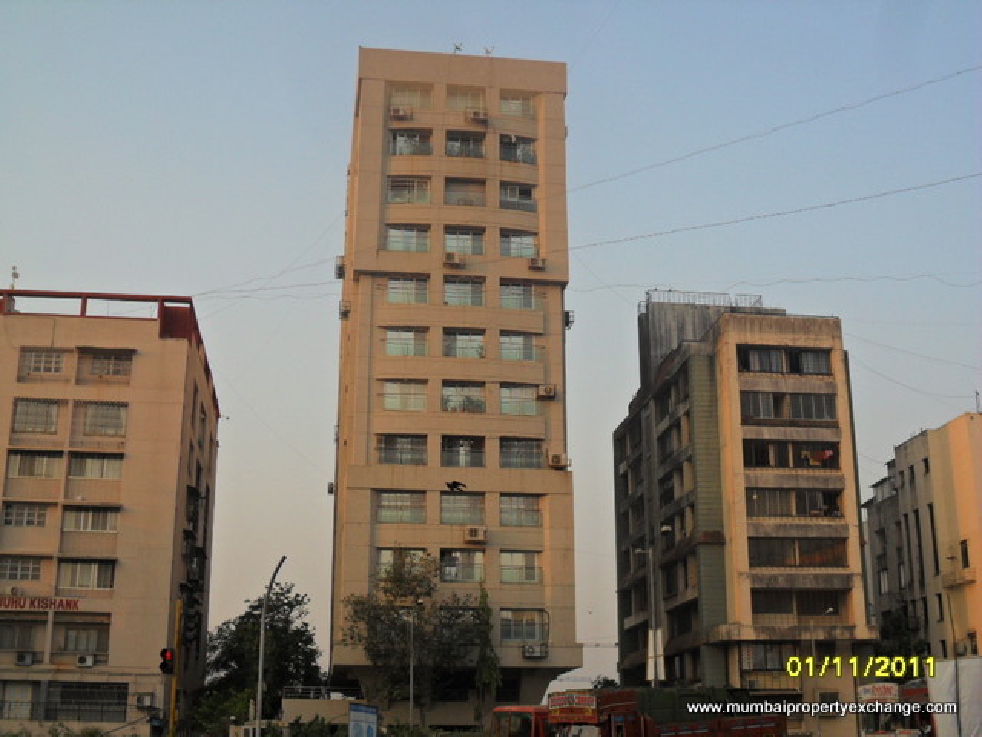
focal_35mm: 44
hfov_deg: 42.9
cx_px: 491
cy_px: 368
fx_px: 1248
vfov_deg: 32.9
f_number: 4.5
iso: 100
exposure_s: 1/250
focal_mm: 7.8
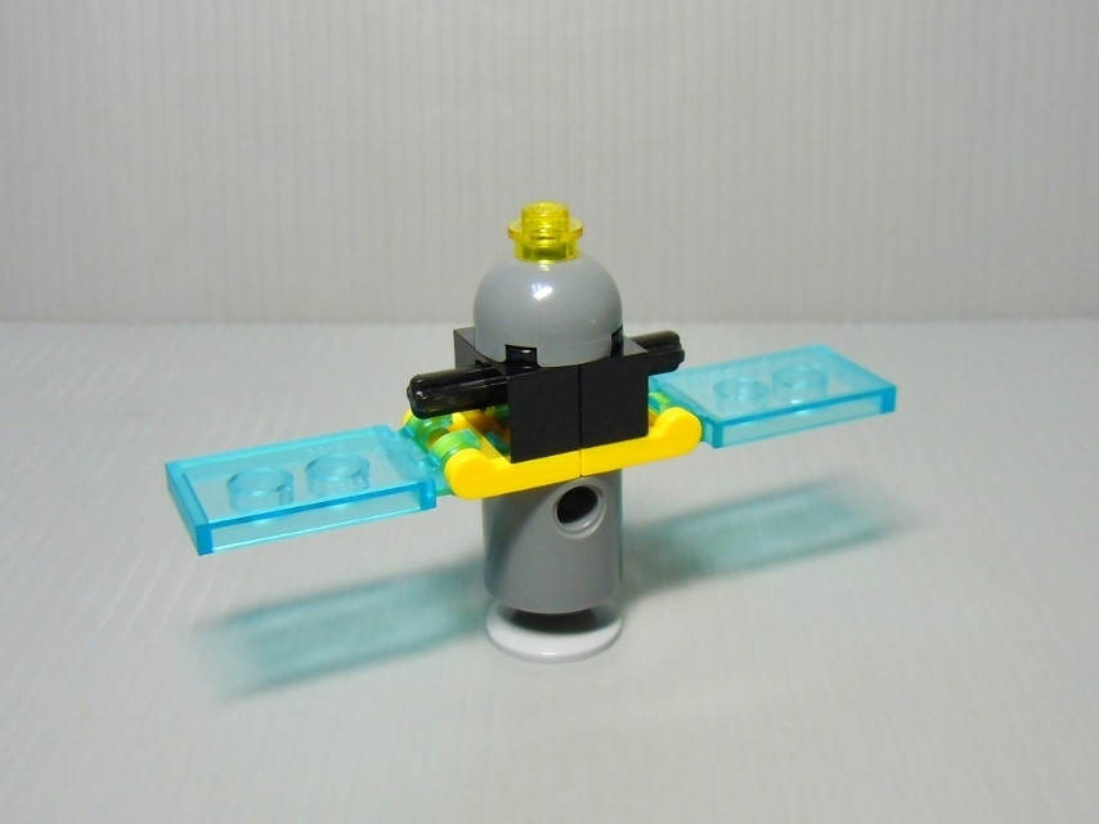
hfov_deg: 60.0
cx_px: 550
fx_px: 952
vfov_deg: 46.8
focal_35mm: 30
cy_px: 412
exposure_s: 1/25
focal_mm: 5.4
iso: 200
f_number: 3.5
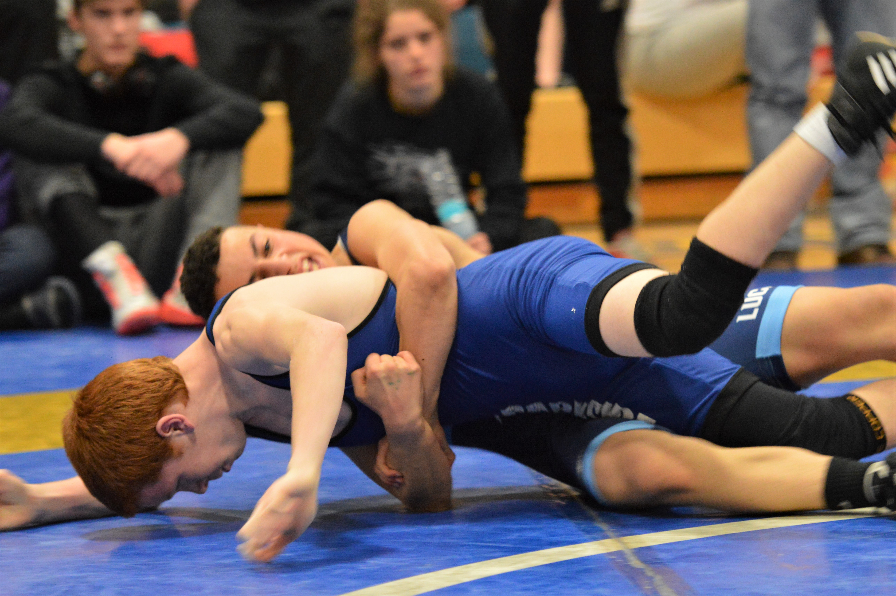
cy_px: 298
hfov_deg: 11.4
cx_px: 448
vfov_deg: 7.6
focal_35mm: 180
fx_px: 4476
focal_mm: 120
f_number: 2.8
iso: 3200
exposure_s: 1/100
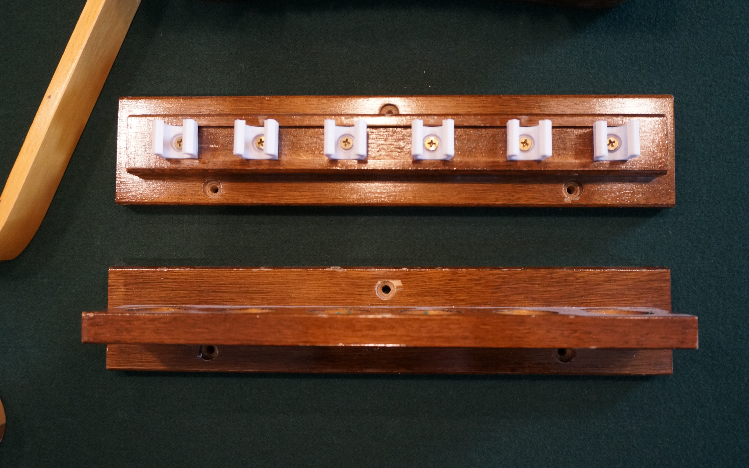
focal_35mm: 33
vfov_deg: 38.9
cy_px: 230
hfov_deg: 58.9
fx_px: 664
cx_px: 373
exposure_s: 1/60
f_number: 4
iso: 1250
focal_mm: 21
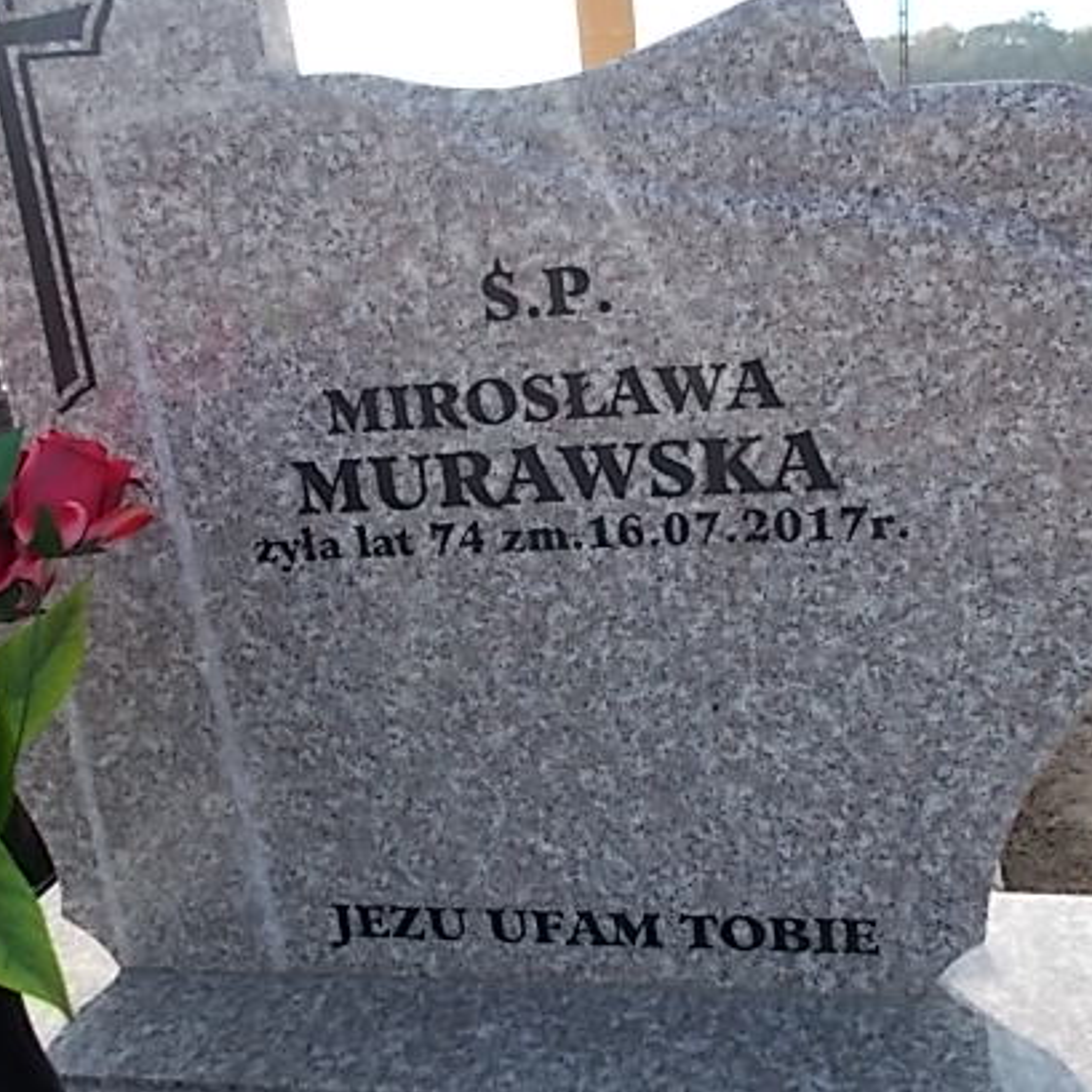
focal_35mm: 36
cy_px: 539
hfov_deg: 46.0
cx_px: 606
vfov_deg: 46.0
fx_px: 1285
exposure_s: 1/500
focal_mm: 4.6
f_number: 3.2
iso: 80
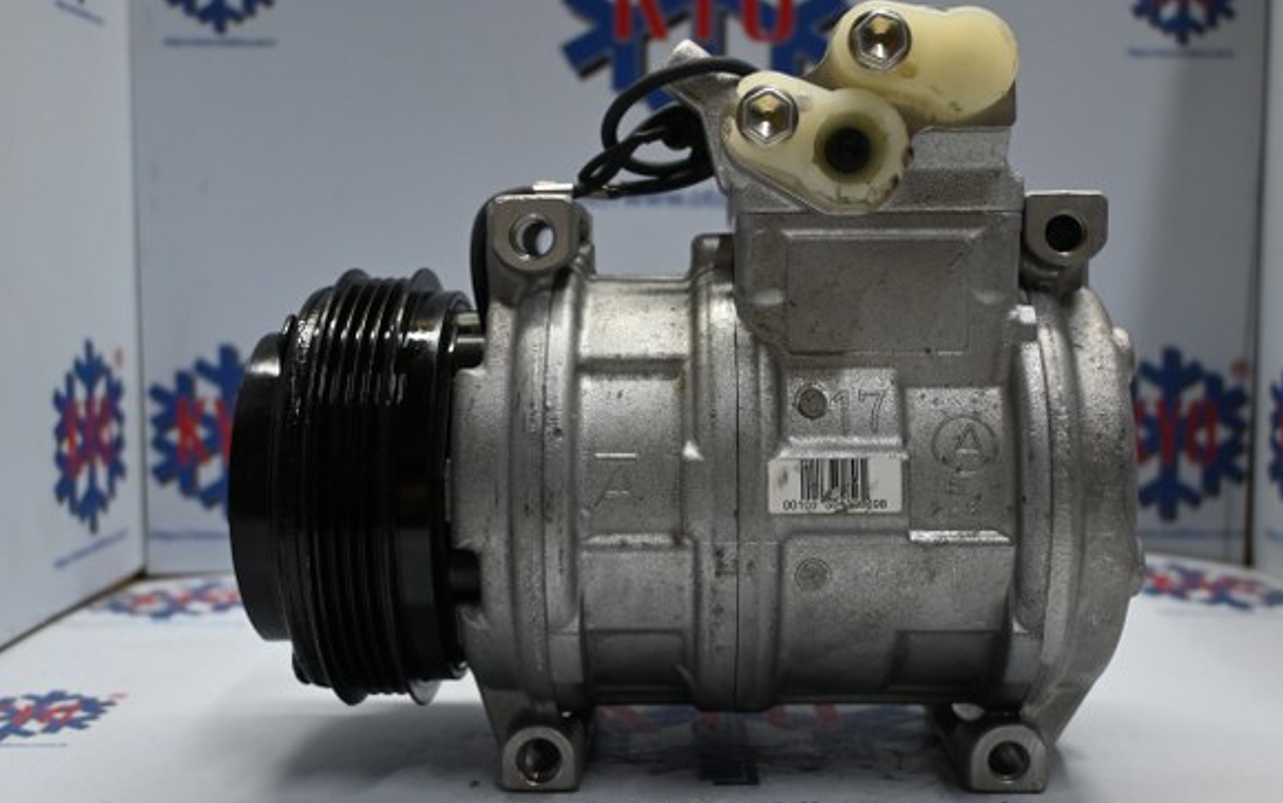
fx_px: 1383
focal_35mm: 40
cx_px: 659
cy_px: 409
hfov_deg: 49.8
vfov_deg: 32.4
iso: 1000
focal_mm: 25
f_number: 4.2
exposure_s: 1/125
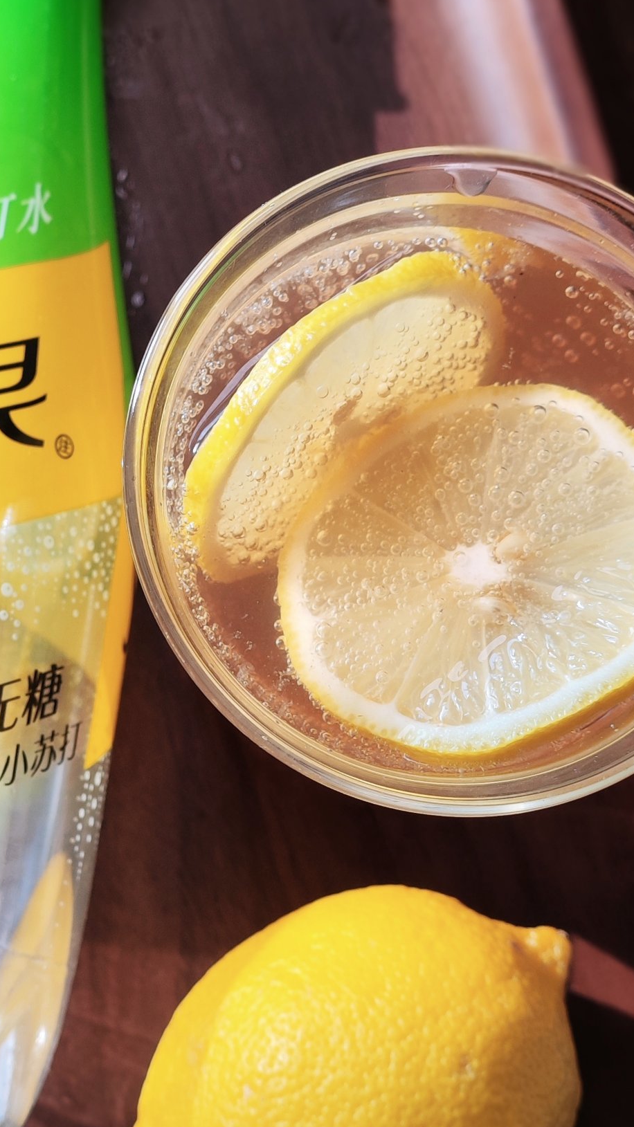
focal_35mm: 42
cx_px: 172
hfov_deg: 28.0
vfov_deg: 48.4
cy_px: 554
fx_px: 1256
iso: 50
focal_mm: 8.7
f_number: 1.9
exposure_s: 1/250
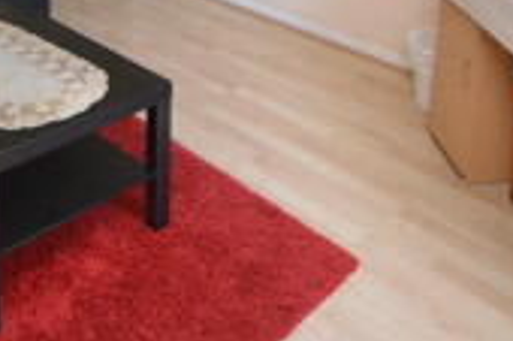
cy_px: -119
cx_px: 296
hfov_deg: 46.3
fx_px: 598
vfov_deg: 26.3
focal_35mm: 42
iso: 720
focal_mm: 10
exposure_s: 1/60
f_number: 4
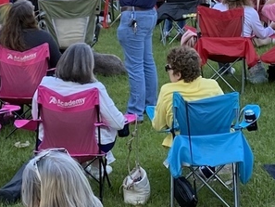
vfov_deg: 11.5
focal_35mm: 126
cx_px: 149
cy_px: -60
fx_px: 1001
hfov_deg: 15.6
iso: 32
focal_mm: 4.25
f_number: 1.8
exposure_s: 1/162
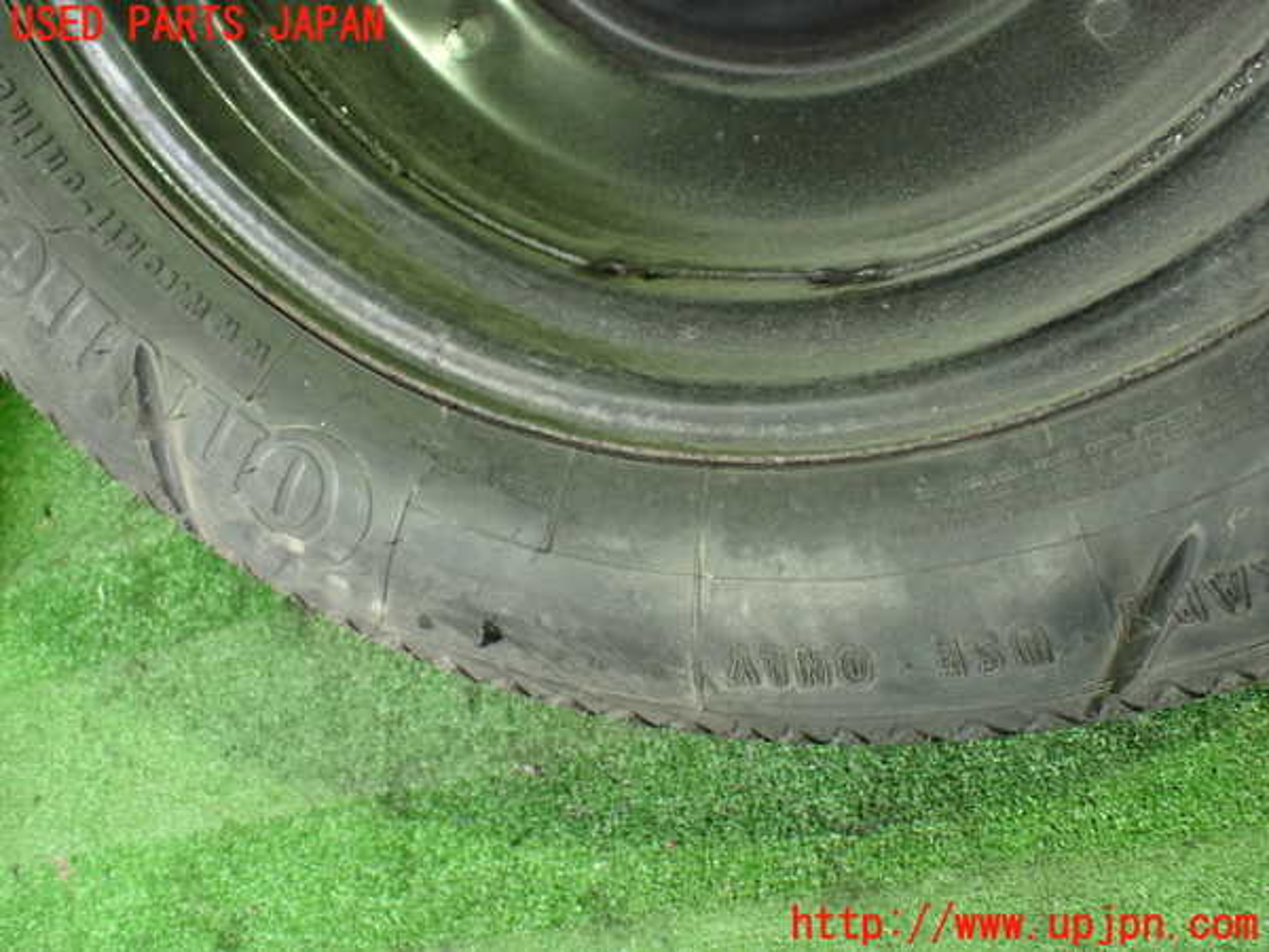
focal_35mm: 30
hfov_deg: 60.0
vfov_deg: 46.8
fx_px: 1100
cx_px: 634
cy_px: 476
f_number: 2.3
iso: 800
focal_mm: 5.4
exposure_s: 1/40
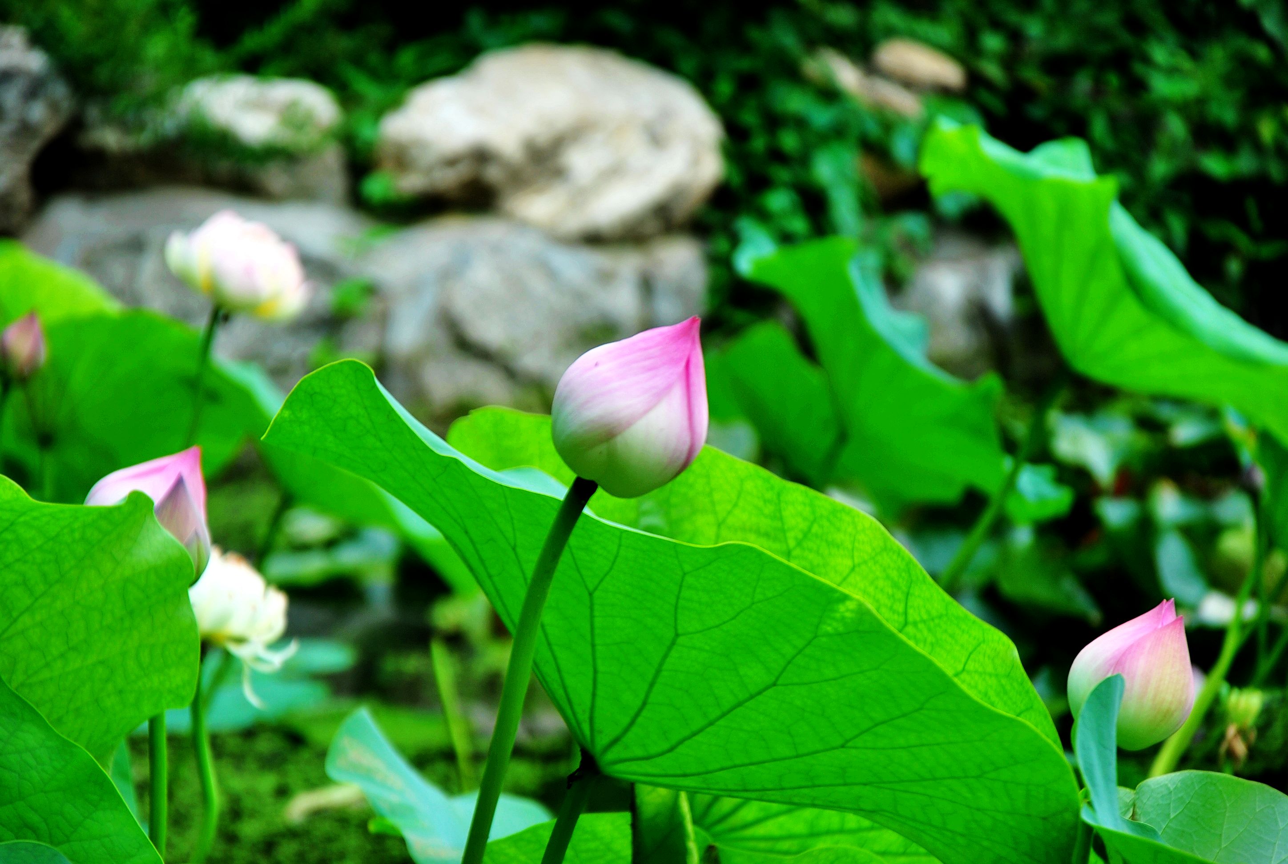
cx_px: 644
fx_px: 5647
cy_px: 432
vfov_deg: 8.8
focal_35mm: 158
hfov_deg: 13.0
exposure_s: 1/4
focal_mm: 105
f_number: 5.6
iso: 100
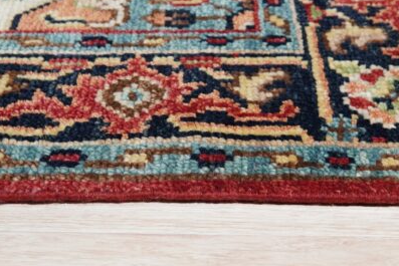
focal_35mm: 68
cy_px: 147
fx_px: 754
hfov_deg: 29.6
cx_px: 202
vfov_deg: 20.0
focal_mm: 30
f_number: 5
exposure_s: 1/160
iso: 500
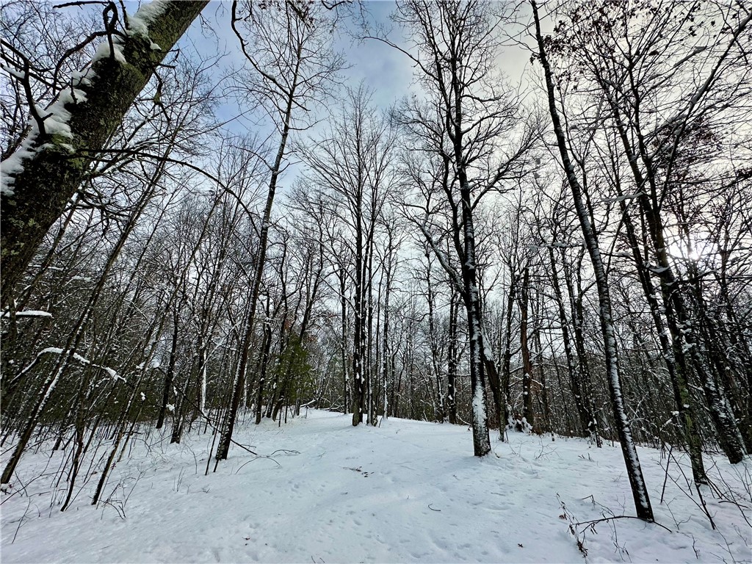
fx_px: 304
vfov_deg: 85.7
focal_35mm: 14
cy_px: 282
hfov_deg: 102.1
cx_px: 376
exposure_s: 1/2020
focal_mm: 2.22
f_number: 2.2
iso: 50
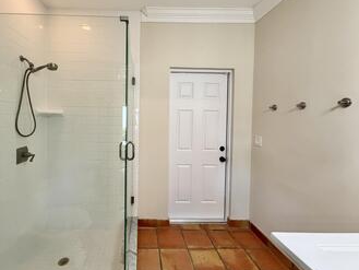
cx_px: 148
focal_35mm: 17
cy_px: 122
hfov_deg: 90.1
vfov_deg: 74.6
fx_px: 176
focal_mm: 2.22
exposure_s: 1/60
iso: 400
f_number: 2.2
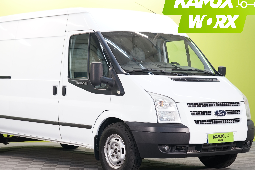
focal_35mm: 90
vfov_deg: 15.2
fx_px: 637
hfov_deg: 22.6
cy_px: 94
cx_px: 110
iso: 640
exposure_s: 1/25
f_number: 5.6
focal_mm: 64
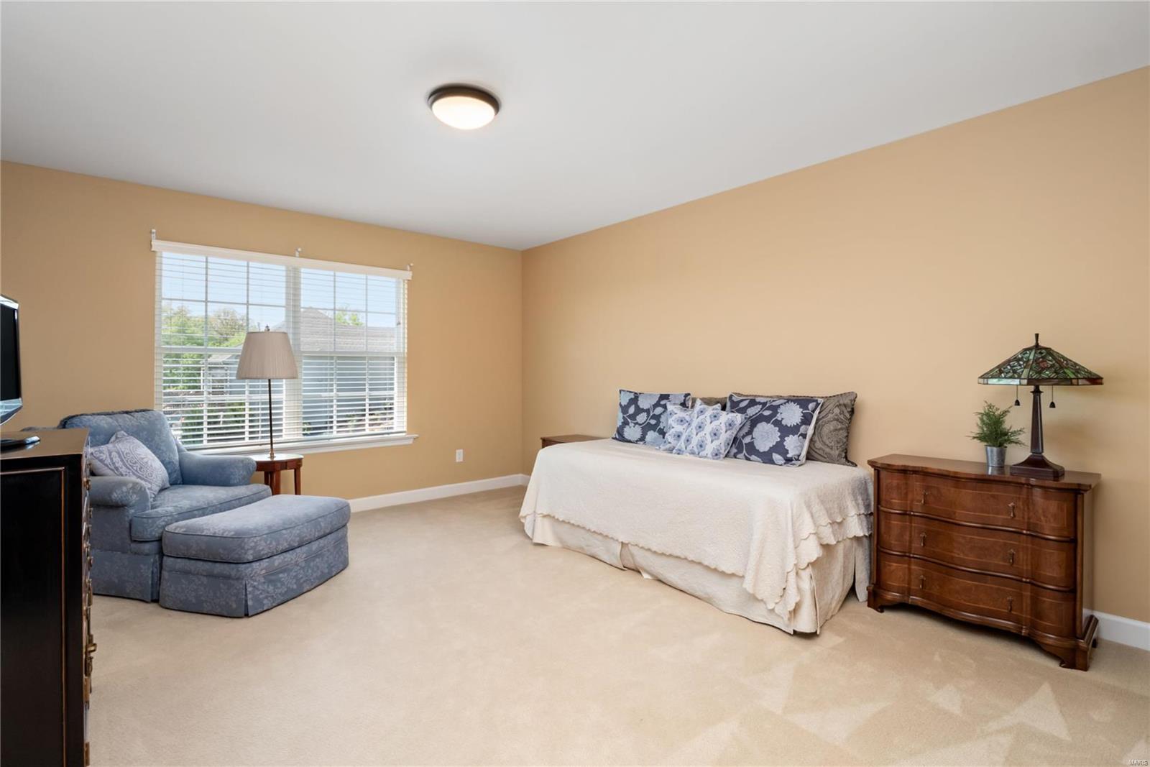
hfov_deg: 96.7
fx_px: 511
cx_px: 575
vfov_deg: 73.8
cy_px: 384
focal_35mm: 16
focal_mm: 8
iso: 640
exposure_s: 1/100
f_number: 10
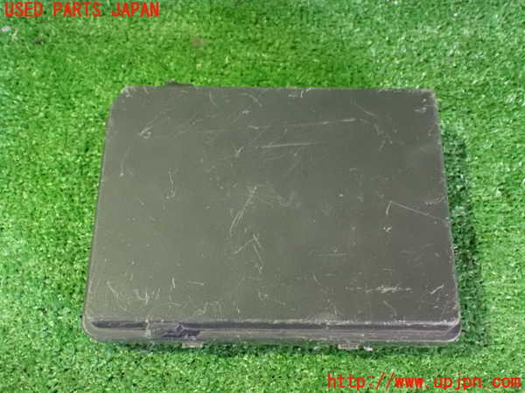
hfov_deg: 49.0
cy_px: 196
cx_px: 262
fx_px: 576
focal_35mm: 38
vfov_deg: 37.7
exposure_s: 1/20
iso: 1600
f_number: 2.7
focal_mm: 6.83
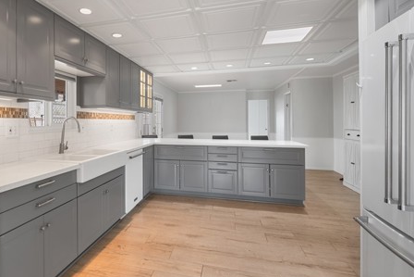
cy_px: 123
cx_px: 156
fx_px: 230
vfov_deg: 61.8
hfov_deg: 82.4
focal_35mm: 20
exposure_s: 1/2
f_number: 8
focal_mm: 14
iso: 100
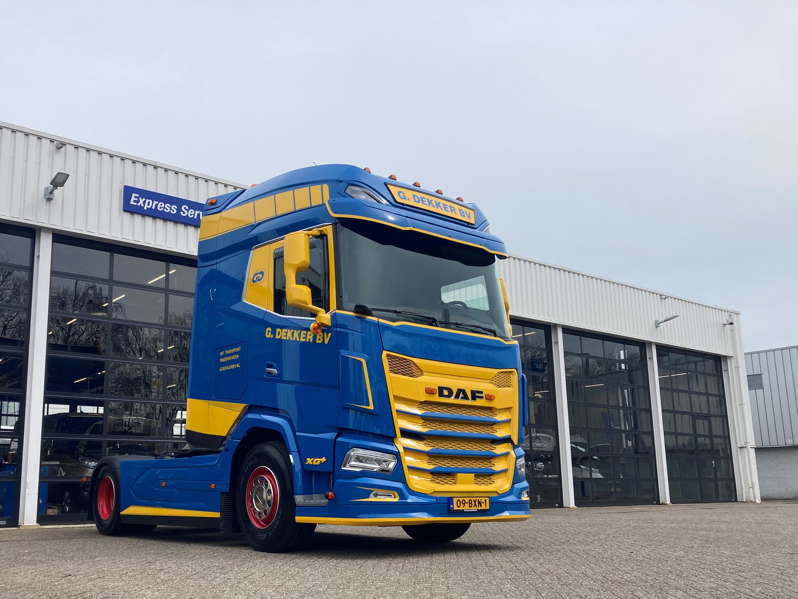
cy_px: 300
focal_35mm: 28
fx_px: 646
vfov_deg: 49.7
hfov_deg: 63.4
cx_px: 399
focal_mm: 3.99
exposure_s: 1/1919
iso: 20
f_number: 1.8
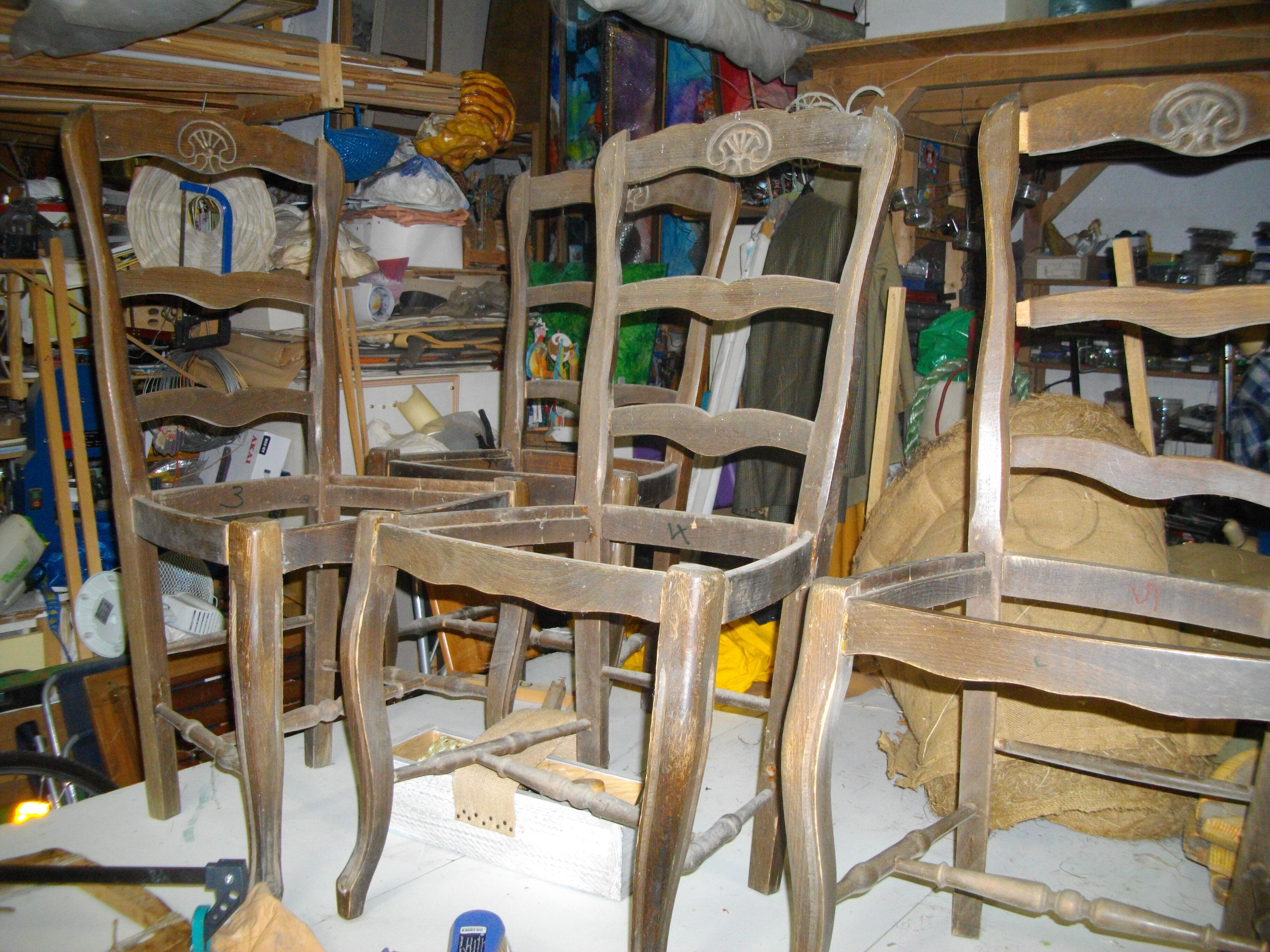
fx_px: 1137
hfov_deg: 58.4
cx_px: 635
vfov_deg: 45.4
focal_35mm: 31
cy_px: 476
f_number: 2.9
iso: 299
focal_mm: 5.7
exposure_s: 1/50
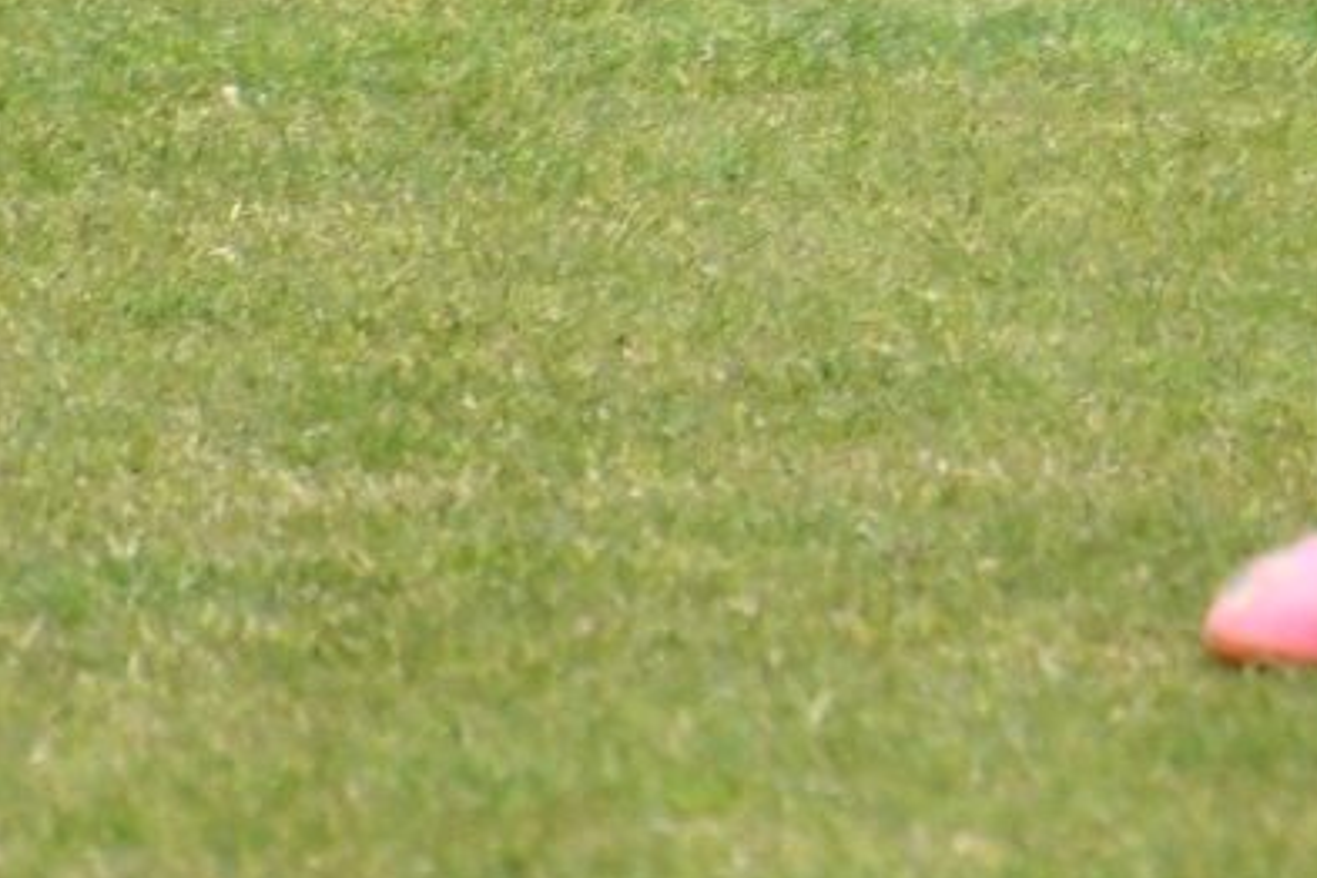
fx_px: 96426
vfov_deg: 0.5
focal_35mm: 2636
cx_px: 2808
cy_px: -1657
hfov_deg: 0.8
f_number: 5.6
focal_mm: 270
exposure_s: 1/250
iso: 250
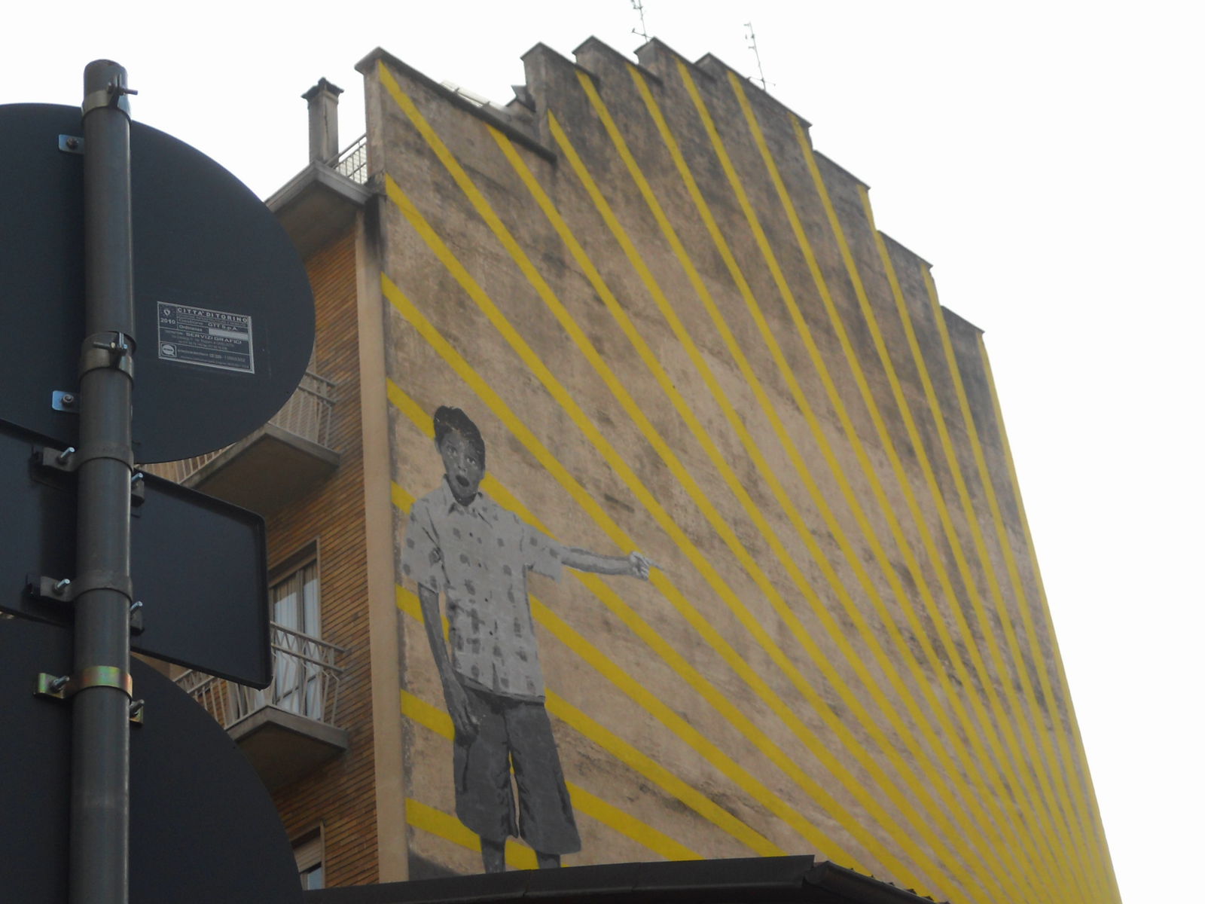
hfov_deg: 45.8
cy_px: 452
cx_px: 602
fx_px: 1427
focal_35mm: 41
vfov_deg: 35.1
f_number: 3.2
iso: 80
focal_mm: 7.3
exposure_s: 1/320
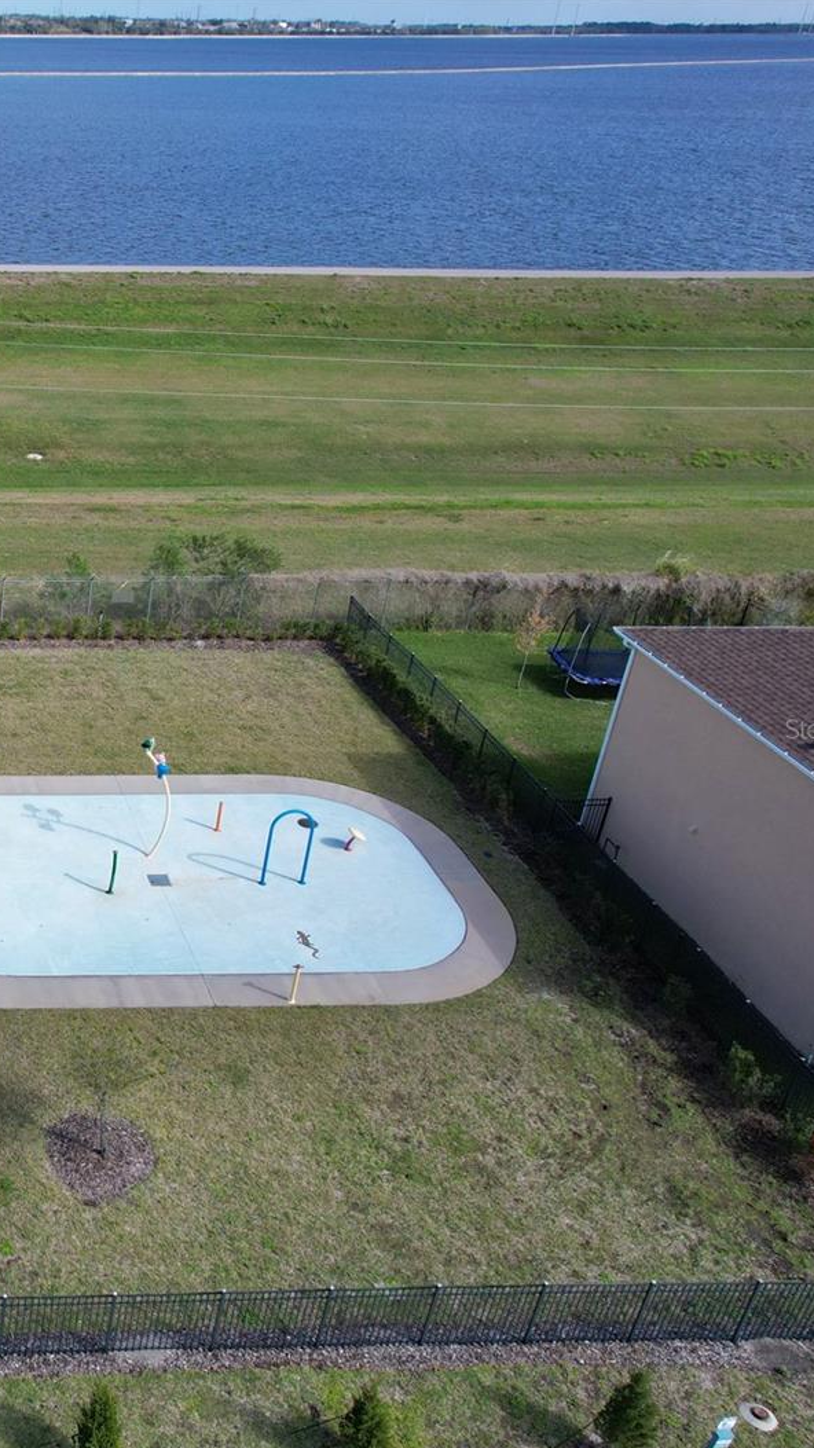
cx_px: -192
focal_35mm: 35
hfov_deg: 28.7
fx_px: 1344
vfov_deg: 56.6
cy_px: 729
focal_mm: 8.38
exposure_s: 1/2500
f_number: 2.8
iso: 200
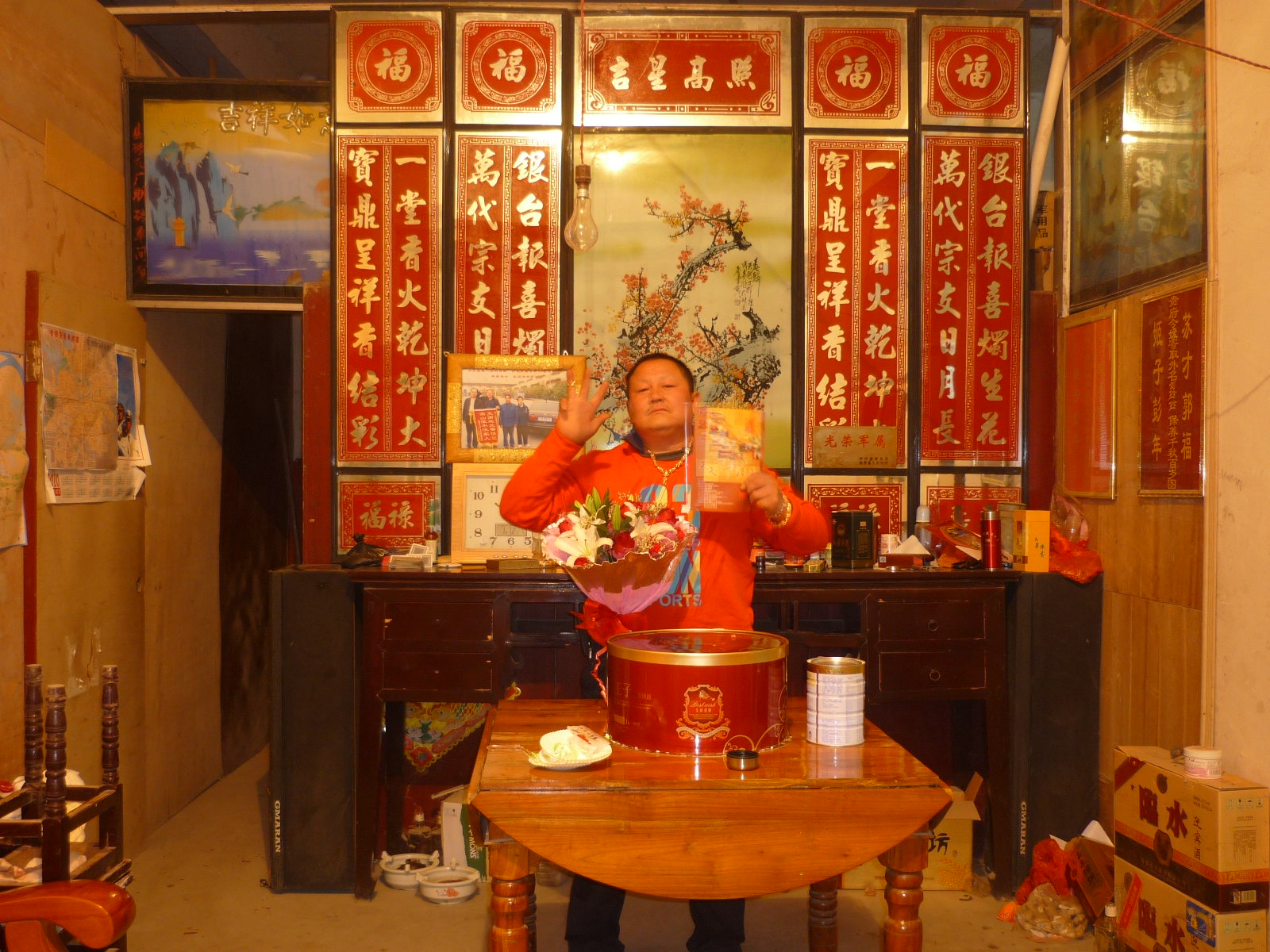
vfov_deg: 42.9
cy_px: 476
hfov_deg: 55.4
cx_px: 635
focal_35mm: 33
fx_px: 1211
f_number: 2.8
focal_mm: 5.5
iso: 125
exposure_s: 1
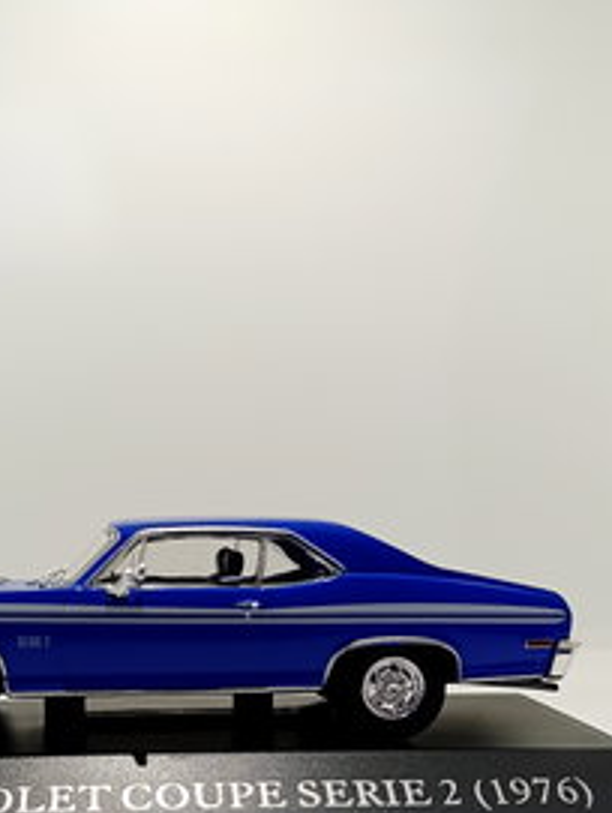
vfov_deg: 40.7
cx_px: 183
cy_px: 616
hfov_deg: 31.9
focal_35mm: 45
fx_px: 1058
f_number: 1.6
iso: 640
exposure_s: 1/100
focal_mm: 6.14
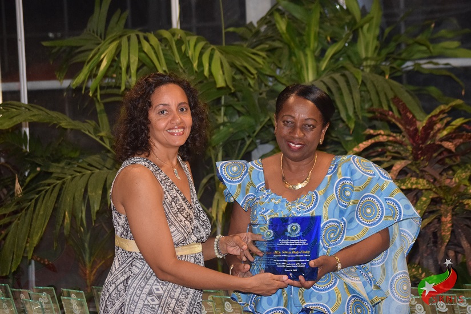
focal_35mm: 112
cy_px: 157
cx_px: 236
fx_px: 1472
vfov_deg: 12.2
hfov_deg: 18.2
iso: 1600
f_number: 5.6
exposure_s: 1/50
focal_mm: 75
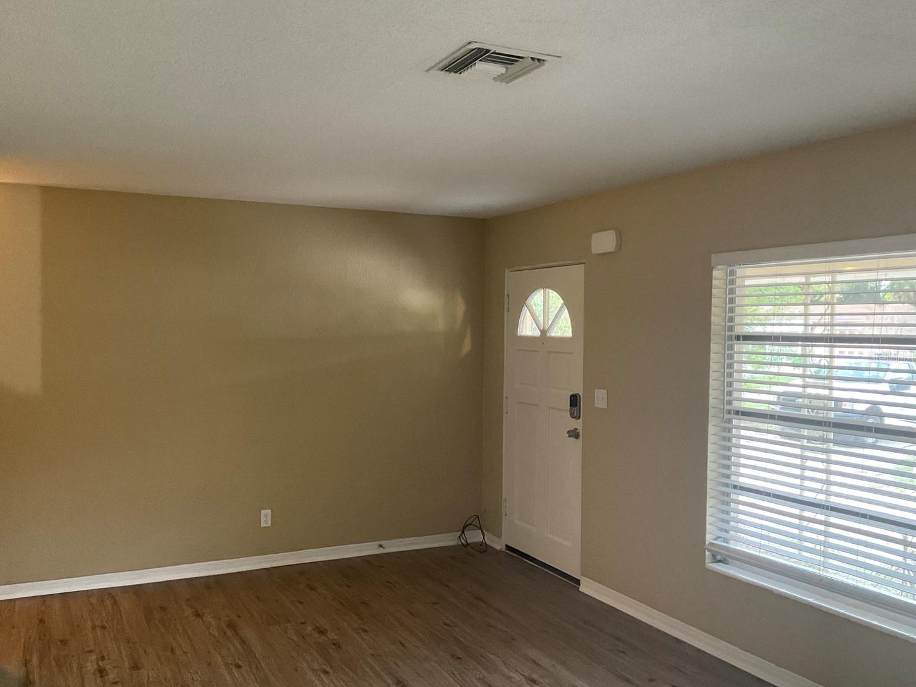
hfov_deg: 56.7
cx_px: 423
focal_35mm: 32
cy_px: 357
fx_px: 847
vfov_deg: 44.2
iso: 250
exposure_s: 1/60
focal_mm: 3
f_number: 1.8
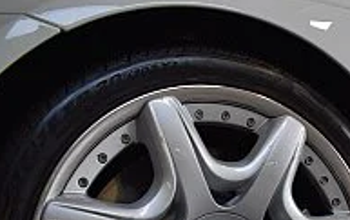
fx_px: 544
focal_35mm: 57
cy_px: 206
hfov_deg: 32.6
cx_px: 354
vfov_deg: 22.2
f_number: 5.6
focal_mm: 18
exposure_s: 1/125
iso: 250
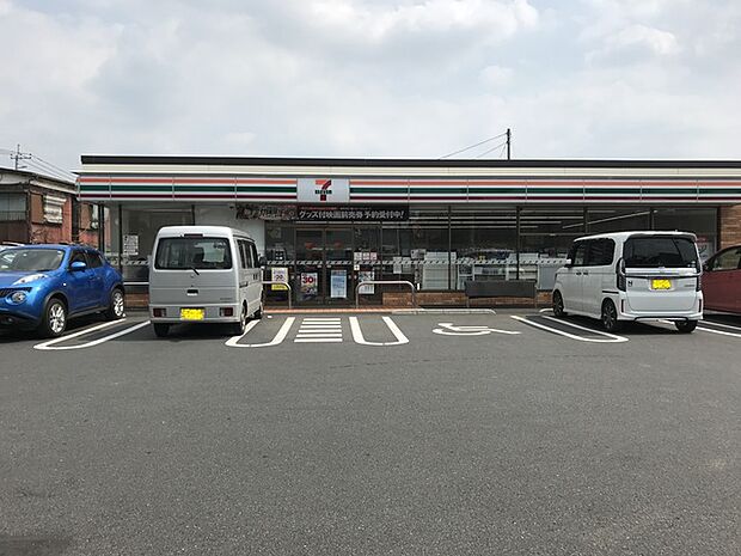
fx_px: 599
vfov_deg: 49.7
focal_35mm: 28
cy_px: 278
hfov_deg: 63.4
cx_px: 370
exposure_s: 1/4167
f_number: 1.8
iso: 20
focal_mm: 3.99
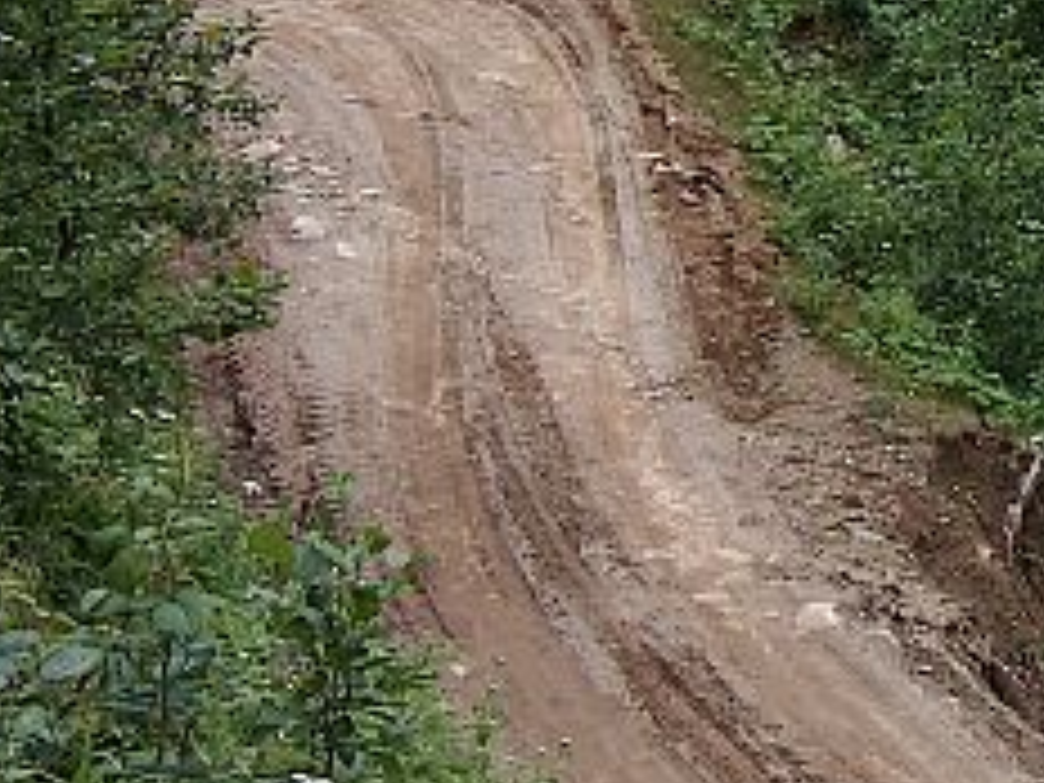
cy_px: -34
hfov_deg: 18.5
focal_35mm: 102
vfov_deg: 14.2
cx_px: 1156
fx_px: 3076
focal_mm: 7.6
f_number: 4
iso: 100
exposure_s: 1/205
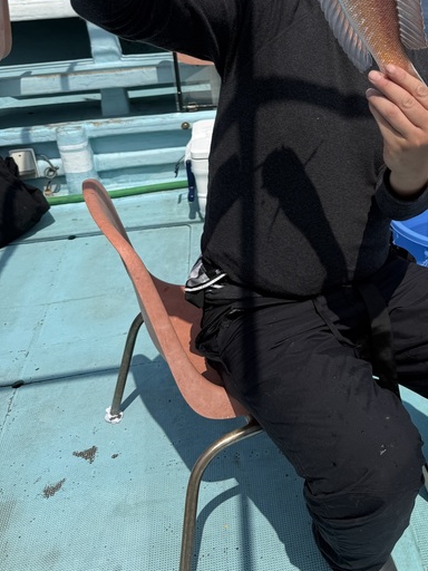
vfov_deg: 45.5
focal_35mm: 40
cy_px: 159
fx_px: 659
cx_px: 356
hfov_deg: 34.6
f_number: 1.78
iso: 80
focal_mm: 6.76
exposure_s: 1/5714
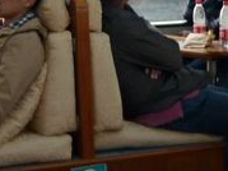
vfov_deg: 12.4
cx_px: 46
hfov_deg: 16.6
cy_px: -10
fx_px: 777
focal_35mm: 118
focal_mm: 5.5
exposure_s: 1/60
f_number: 2.8
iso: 250
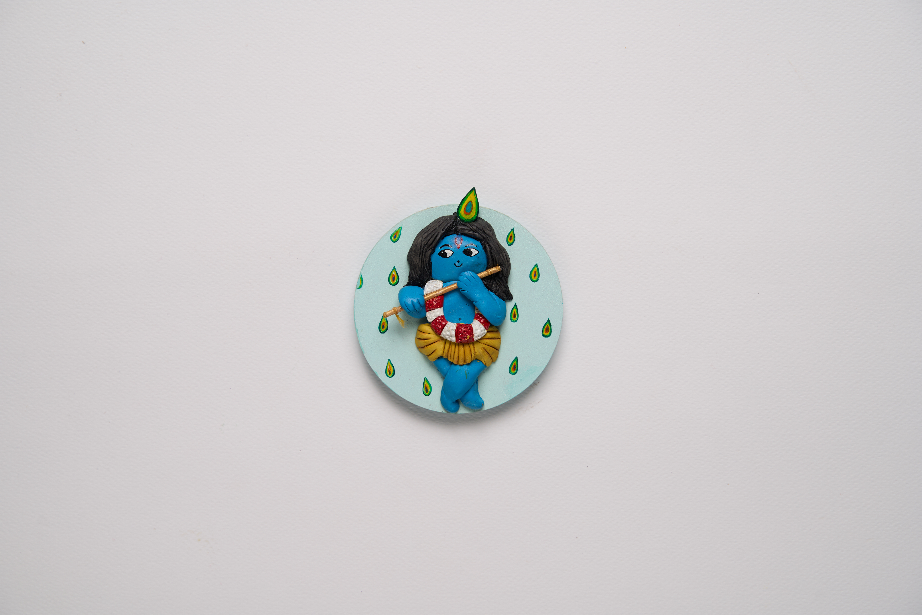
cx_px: 461
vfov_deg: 18.2
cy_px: 308
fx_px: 1921
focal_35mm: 75
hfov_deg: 27.0
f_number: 8
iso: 160
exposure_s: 1/80
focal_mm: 75
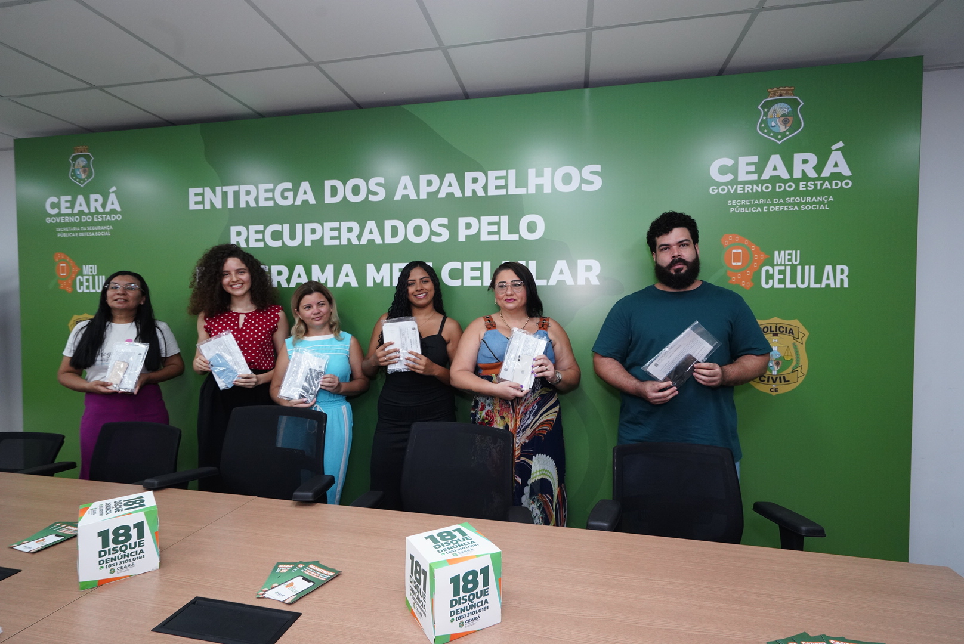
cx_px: 482
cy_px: 322
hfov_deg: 90.0
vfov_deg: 67.5
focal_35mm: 18
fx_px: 482
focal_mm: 18
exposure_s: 1/160
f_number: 6.3
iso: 2500
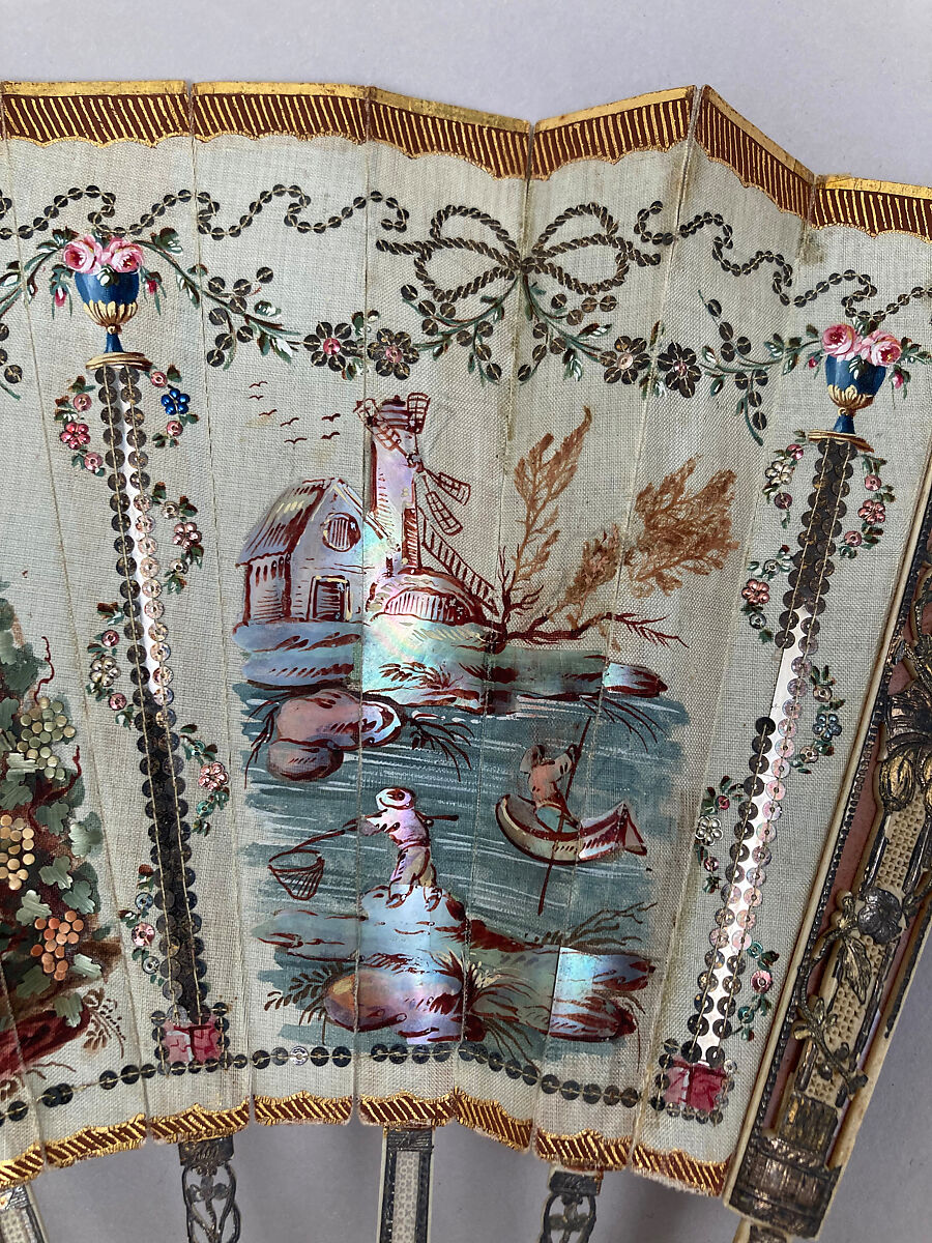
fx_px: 1005
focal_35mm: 28
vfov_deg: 63.4
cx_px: 466
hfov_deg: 49.7
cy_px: 622
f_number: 1.8
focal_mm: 3.99
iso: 50
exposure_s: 1/60
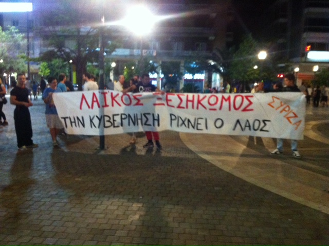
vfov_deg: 40.6
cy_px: 123
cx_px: 164
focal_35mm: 35
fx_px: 332
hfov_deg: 52.7
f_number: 2.8
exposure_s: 1/15
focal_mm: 3.85
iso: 640
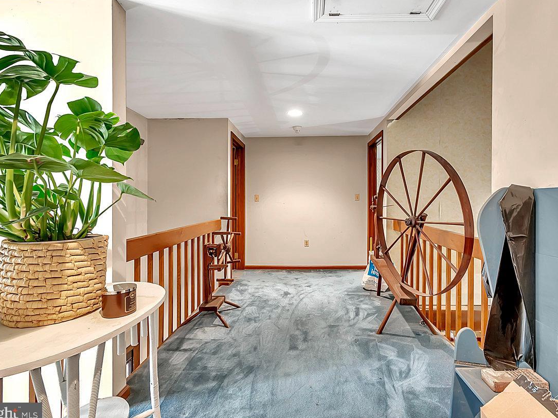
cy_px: 207
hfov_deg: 90.9
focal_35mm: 17
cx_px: 300
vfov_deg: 74.7
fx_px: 274
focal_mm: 10
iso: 160
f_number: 10
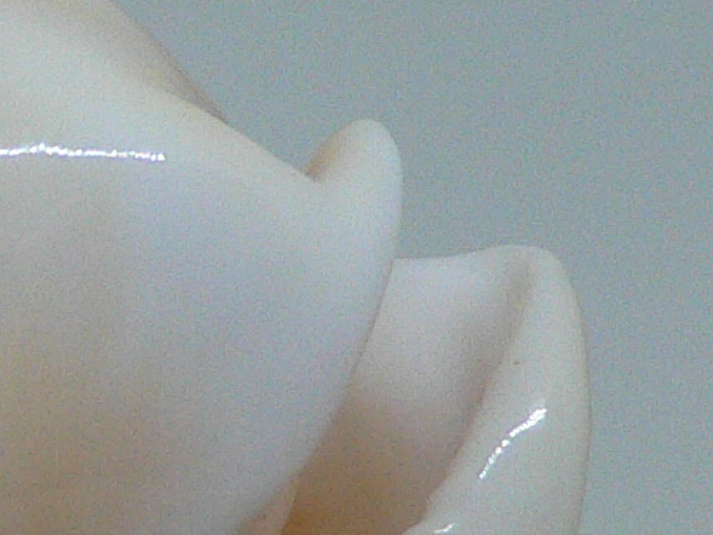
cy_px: 565
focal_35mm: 141
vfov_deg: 10.4
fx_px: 2904
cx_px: -398
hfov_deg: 13.1
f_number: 2.8
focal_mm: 4.6
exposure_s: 1/60
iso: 200
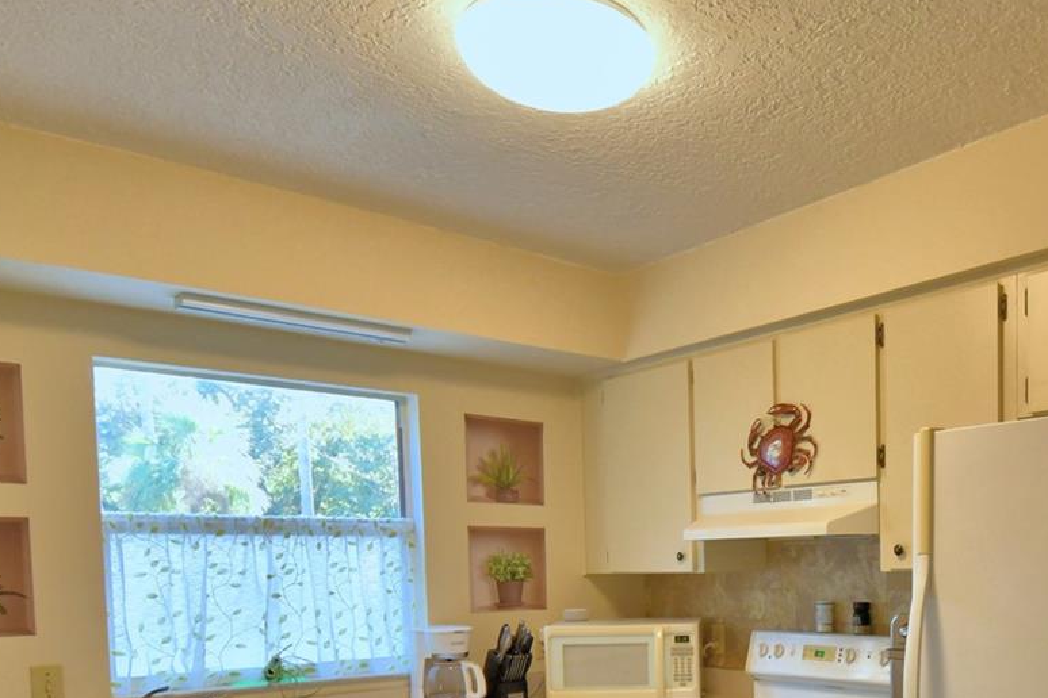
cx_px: 803
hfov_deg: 56.9
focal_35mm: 31
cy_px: 624
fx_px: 902
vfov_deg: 39.4
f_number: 4.5
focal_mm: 10
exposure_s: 1/50
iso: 400
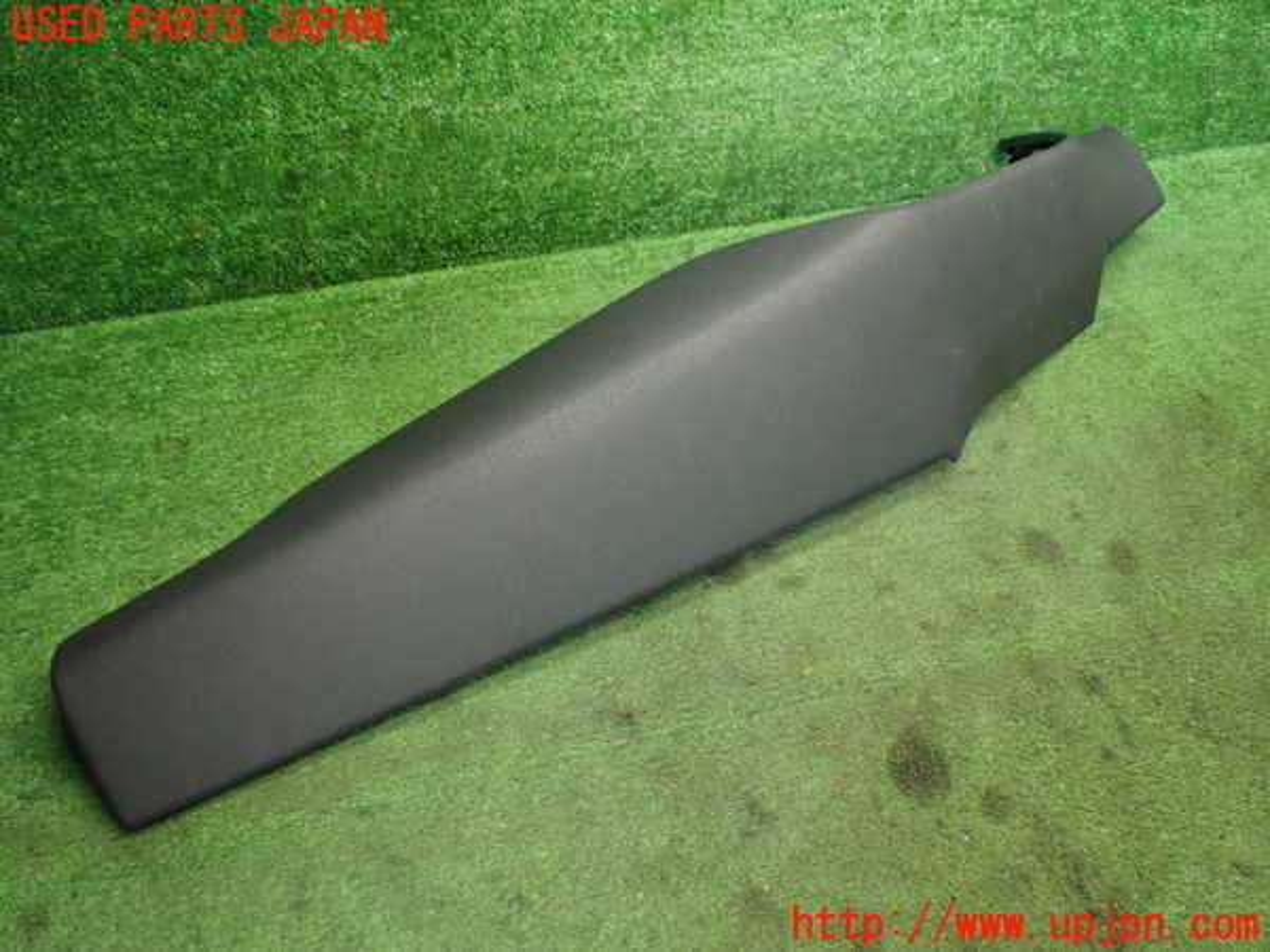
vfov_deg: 46.8
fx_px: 1101
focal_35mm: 30
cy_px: 476
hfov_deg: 60.0
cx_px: 635
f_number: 2.3
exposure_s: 1/125
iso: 800
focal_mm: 5.4
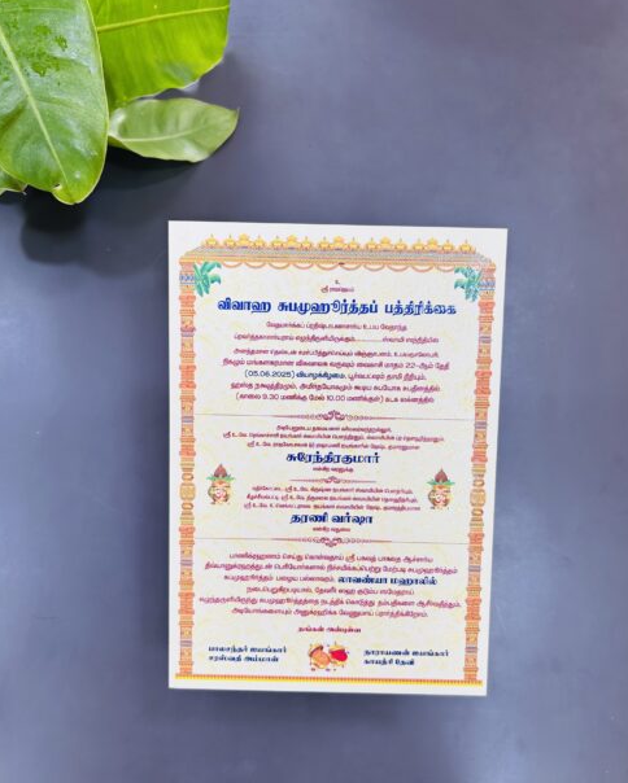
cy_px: 417
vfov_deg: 62.1
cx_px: 322
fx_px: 650
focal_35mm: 28
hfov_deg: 51.6
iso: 32
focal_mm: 5.7
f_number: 1.5
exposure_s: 1/127
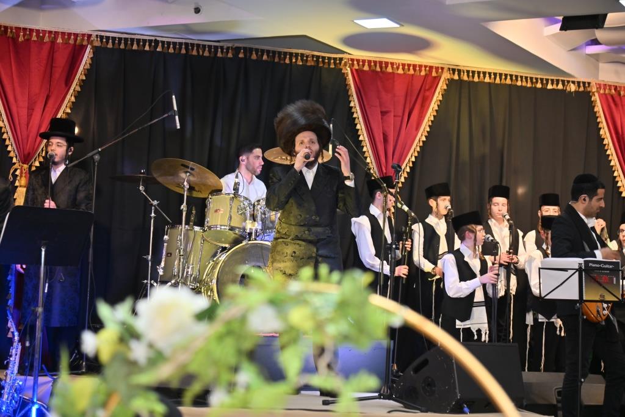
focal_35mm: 78
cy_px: 208
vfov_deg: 17.5
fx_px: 1354
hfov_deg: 26.0
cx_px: 312
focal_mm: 78
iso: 500
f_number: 4
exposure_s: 1/200
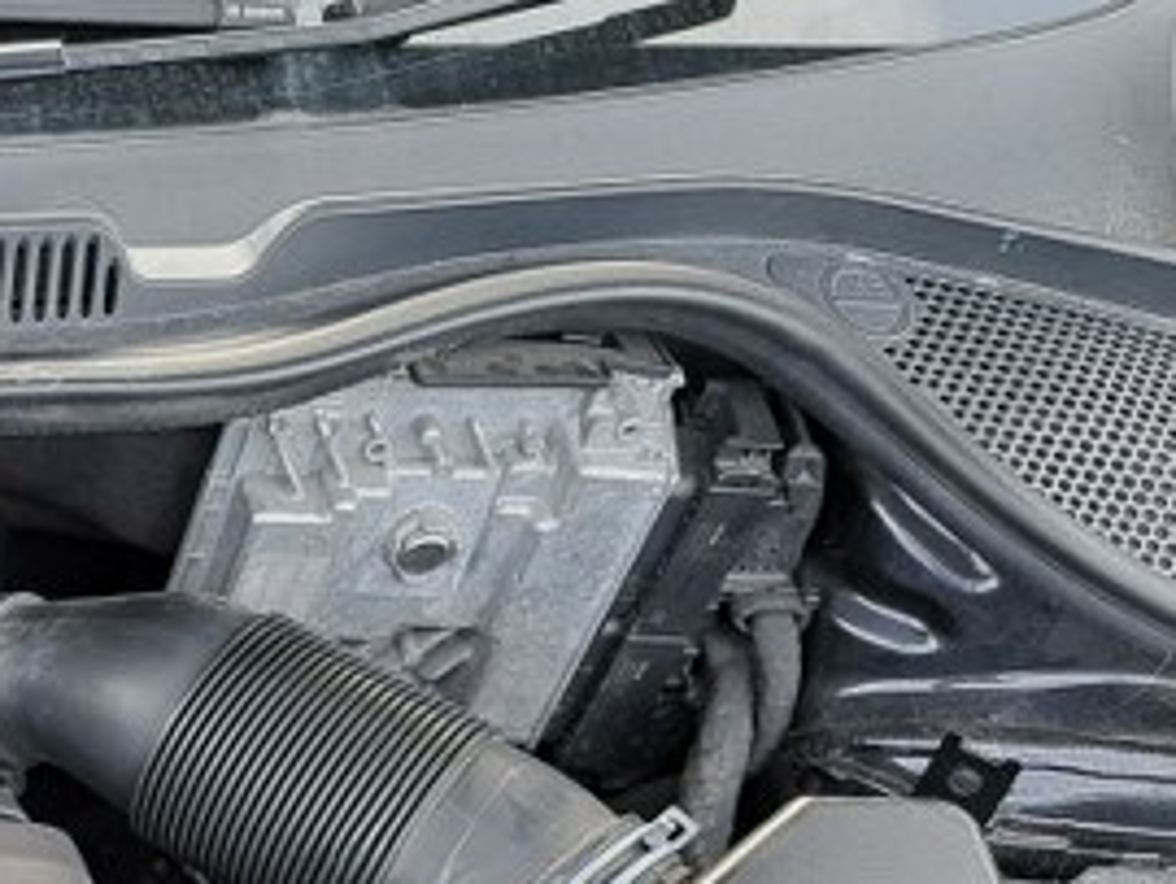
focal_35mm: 71
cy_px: 1254
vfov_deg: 18.7
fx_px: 2414
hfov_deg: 23.3
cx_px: -466
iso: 50
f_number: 1.8
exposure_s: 1/100
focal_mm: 5.23
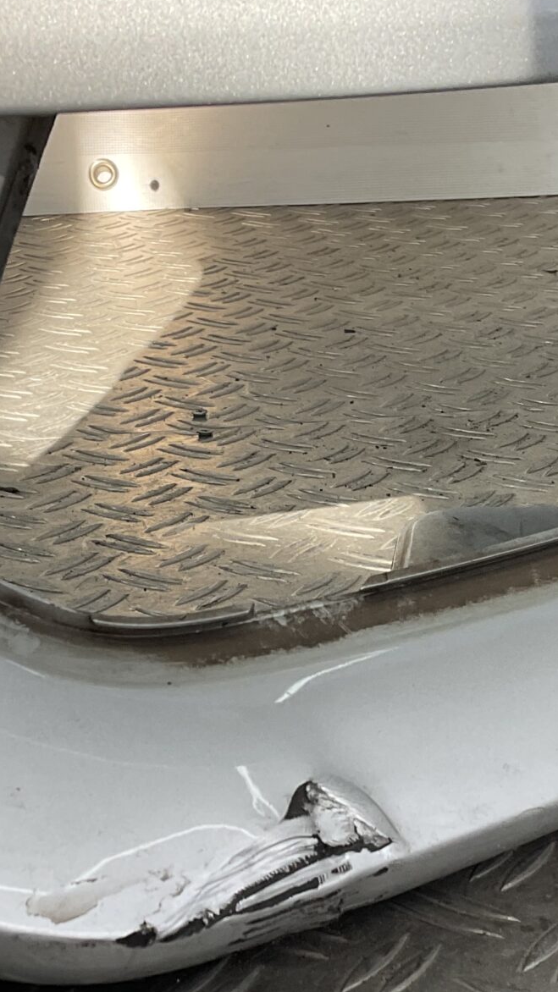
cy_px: 637
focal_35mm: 69
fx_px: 1815
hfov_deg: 17.5
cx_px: 284
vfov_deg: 30.4
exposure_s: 1/302
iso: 16
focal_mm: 3
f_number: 1.8
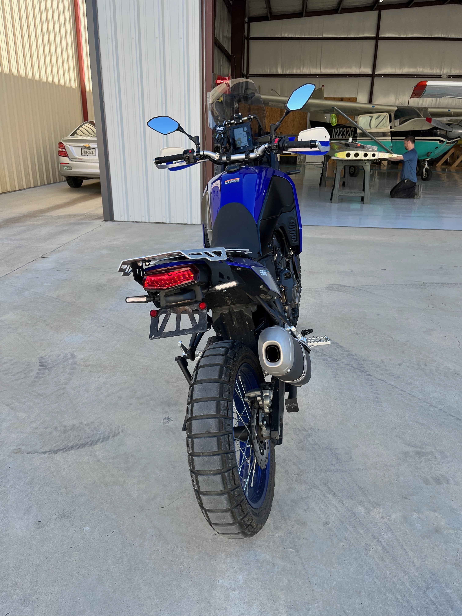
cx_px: 231
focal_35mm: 26
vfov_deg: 67.3
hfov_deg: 53.1
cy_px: 308
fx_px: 463
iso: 50
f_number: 1.6
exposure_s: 1/751
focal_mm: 5.1
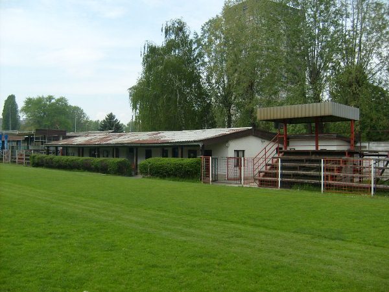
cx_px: 194
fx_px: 393
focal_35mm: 35
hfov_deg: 52.6
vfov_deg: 40.7
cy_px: 146
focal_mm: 5.8
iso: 80
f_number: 7.1
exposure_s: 1/250
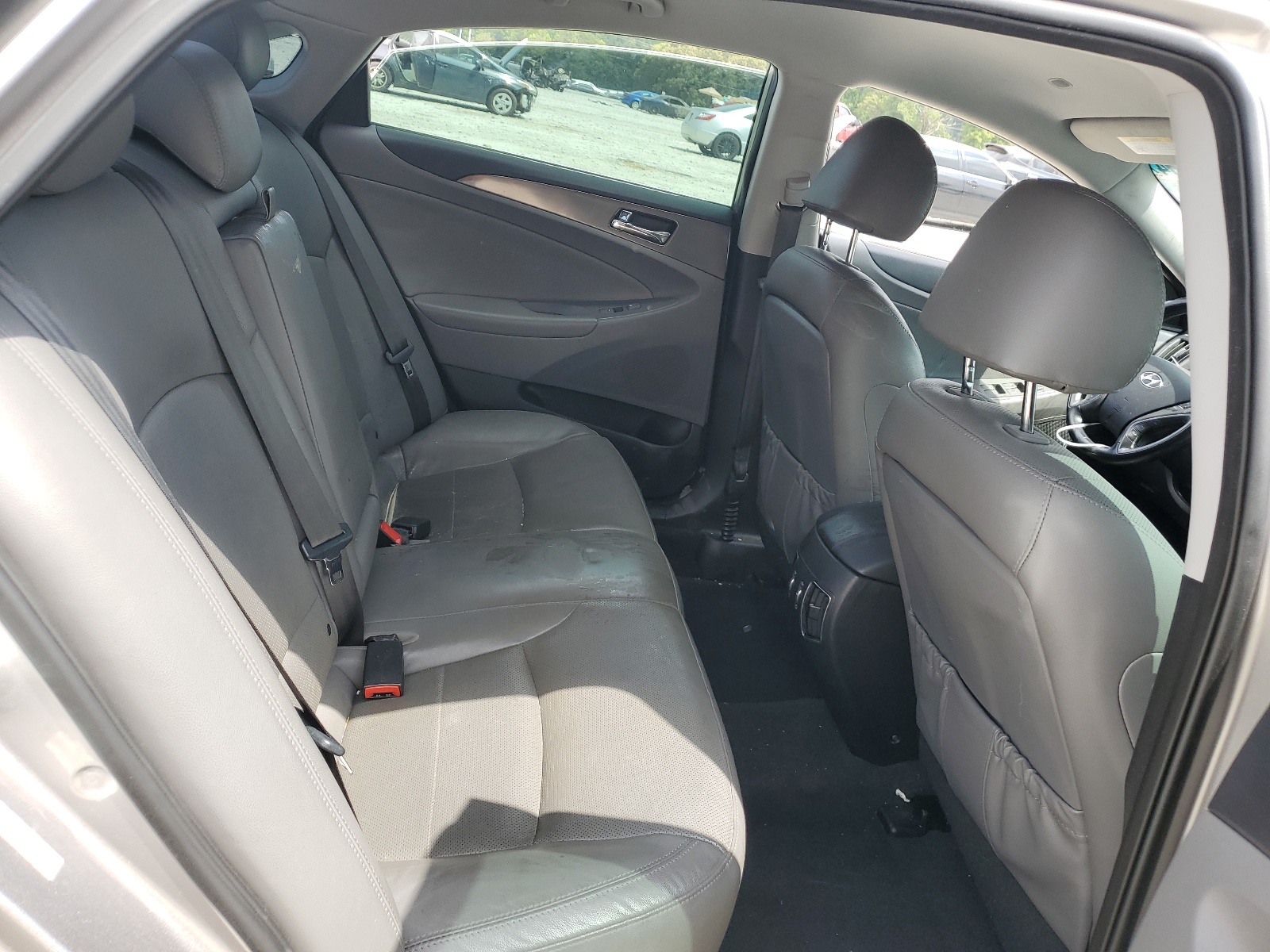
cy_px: 476
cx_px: 635
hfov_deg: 67.3
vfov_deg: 53.1
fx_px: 954
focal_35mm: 26
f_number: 1.5
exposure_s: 1/556
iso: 50
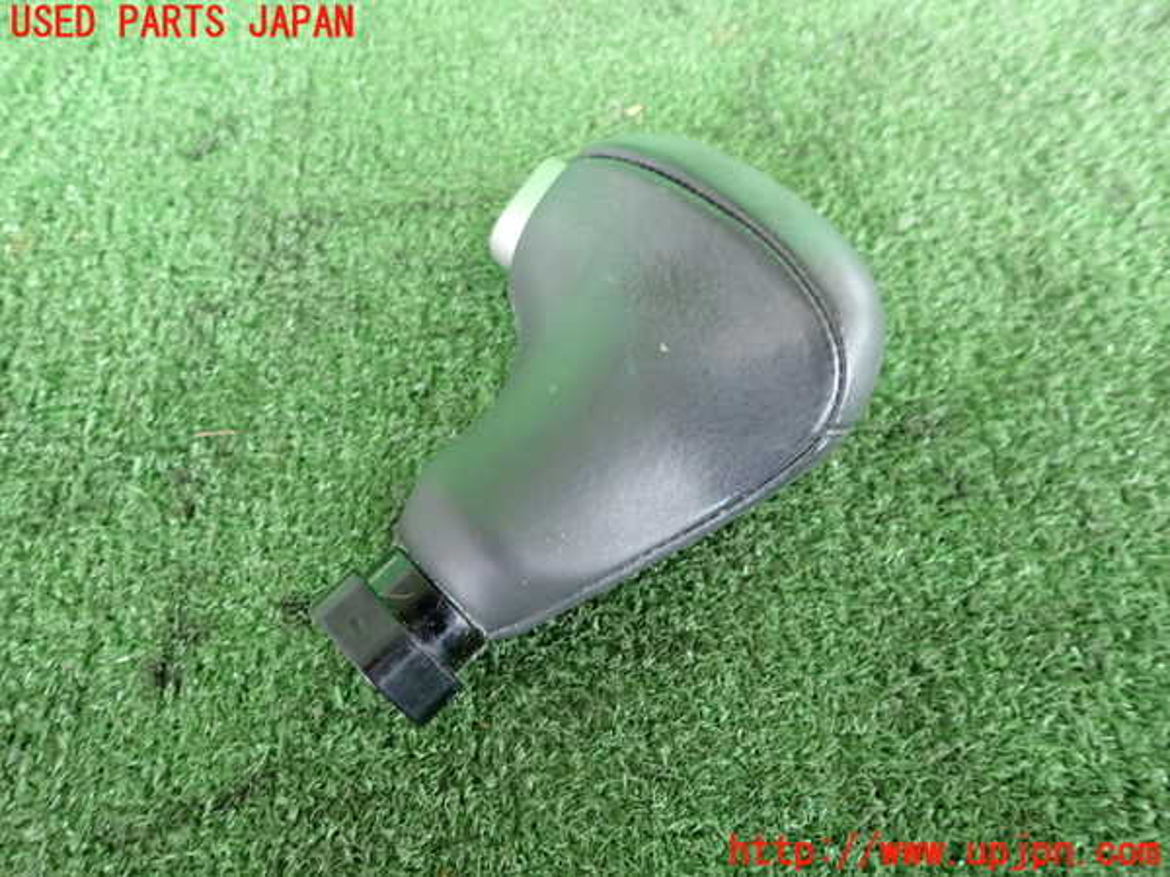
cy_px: 438
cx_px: 585
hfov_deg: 69.4
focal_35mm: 25
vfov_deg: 54.9
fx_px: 845
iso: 640
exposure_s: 1/30
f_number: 2
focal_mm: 4.5
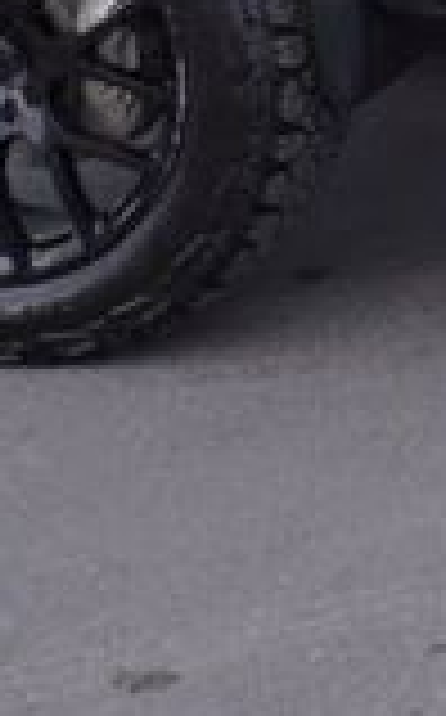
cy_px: -320
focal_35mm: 158
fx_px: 3081
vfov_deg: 12.7
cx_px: 1541
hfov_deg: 7.0
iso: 100
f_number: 6.3
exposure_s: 1/160
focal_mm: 16
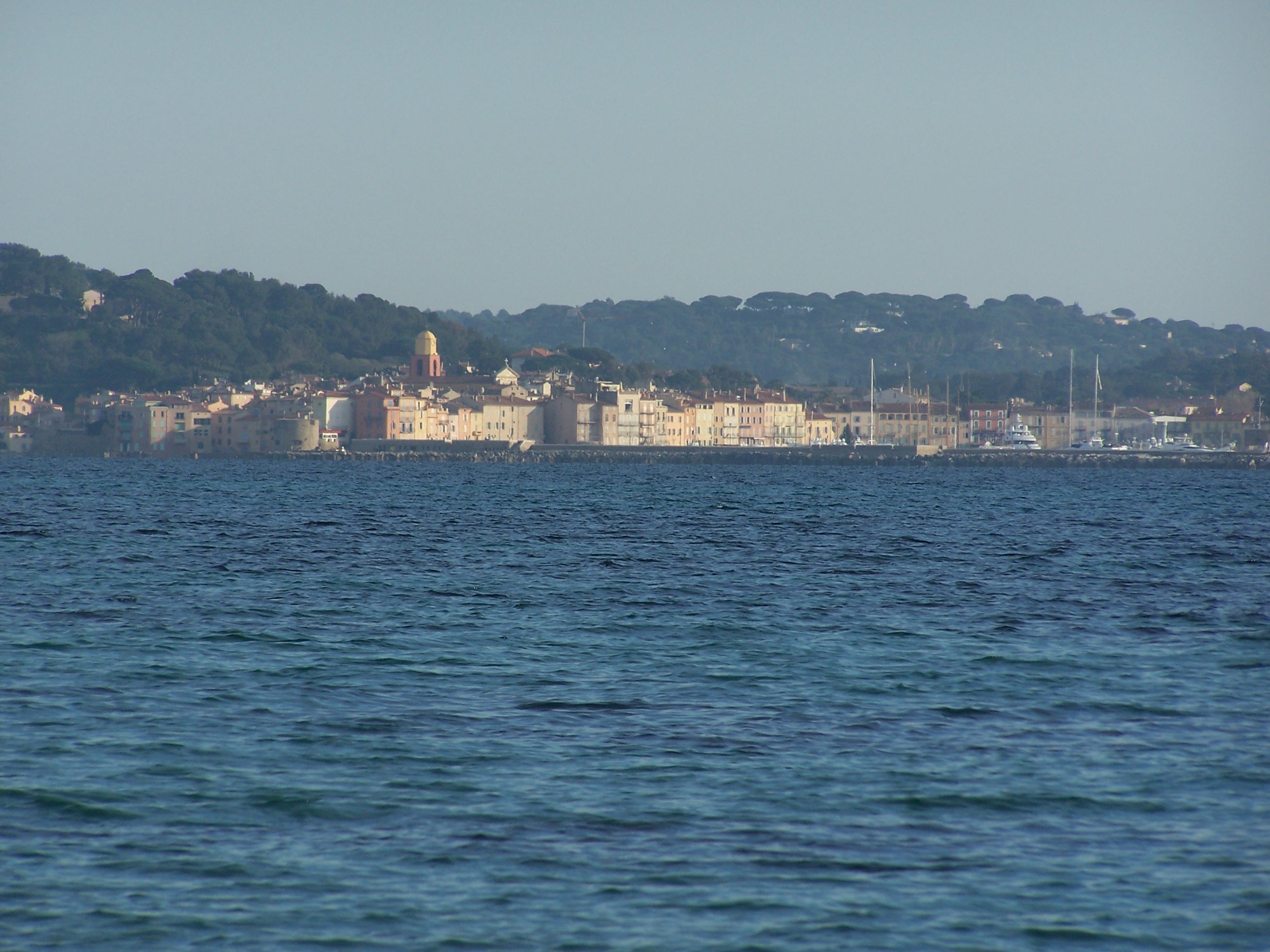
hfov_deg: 6.9
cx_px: 635
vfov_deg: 5.2
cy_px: 476
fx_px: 10566
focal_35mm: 288
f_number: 5
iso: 80
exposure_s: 1/500
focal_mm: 47.7
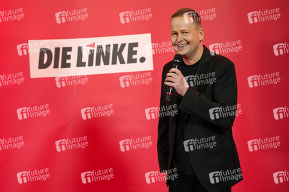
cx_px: 144
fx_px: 481
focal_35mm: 60
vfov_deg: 22.6
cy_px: 96
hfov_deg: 33.4
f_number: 3.5
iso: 2500
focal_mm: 60
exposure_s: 1/320
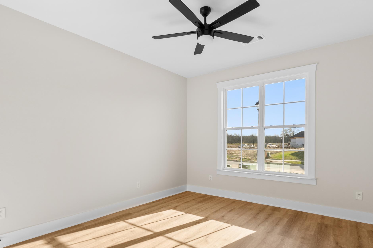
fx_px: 207
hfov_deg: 83.9
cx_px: 175
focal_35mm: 20
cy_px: 143
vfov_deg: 61.6
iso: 200
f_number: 9
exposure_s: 1/40
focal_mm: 10
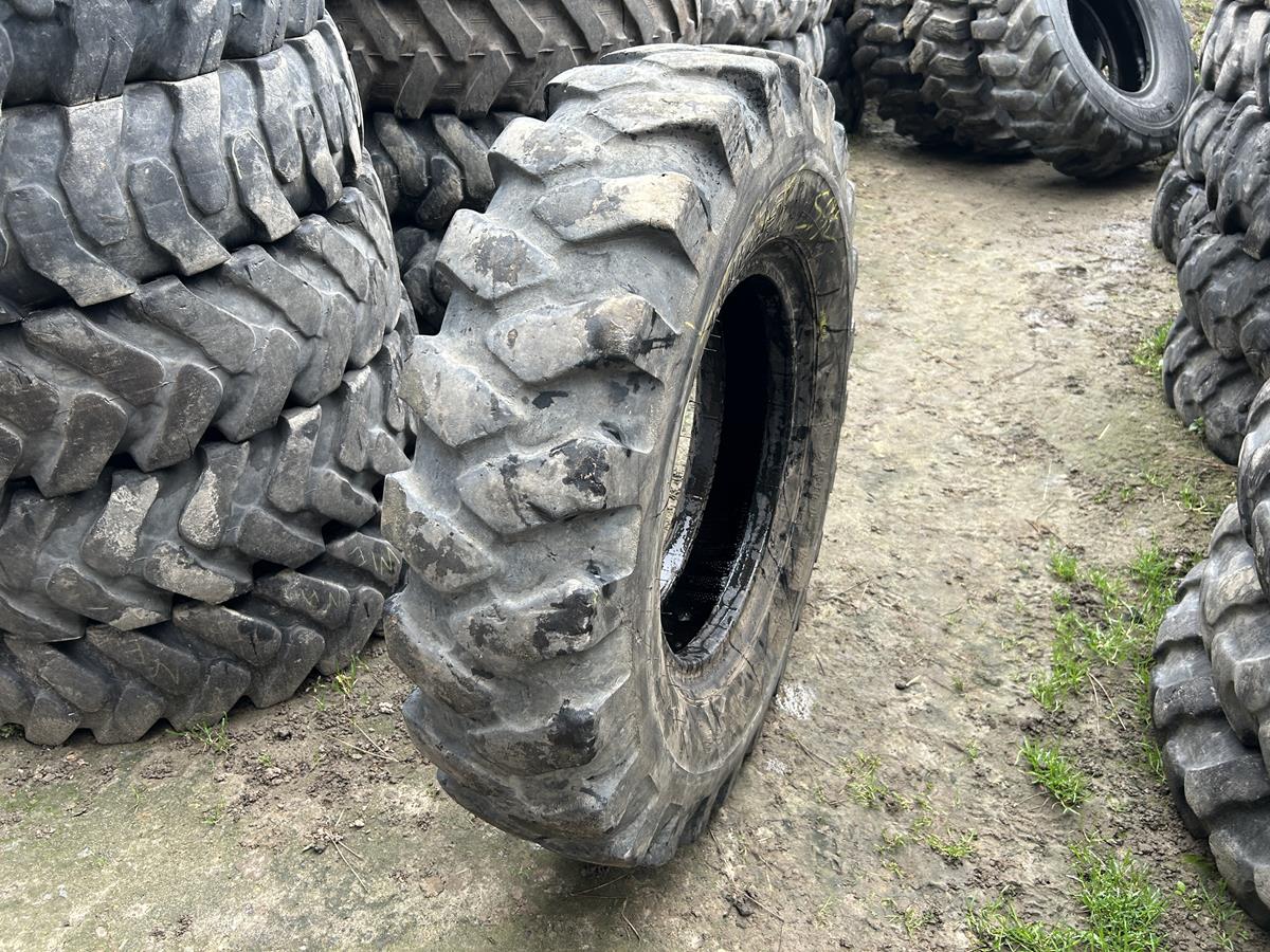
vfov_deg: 53.1
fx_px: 954
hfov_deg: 67.3
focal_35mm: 26
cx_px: 635
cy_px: 476
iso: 80
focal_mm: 5.7
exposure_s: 1/121
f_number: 1.5
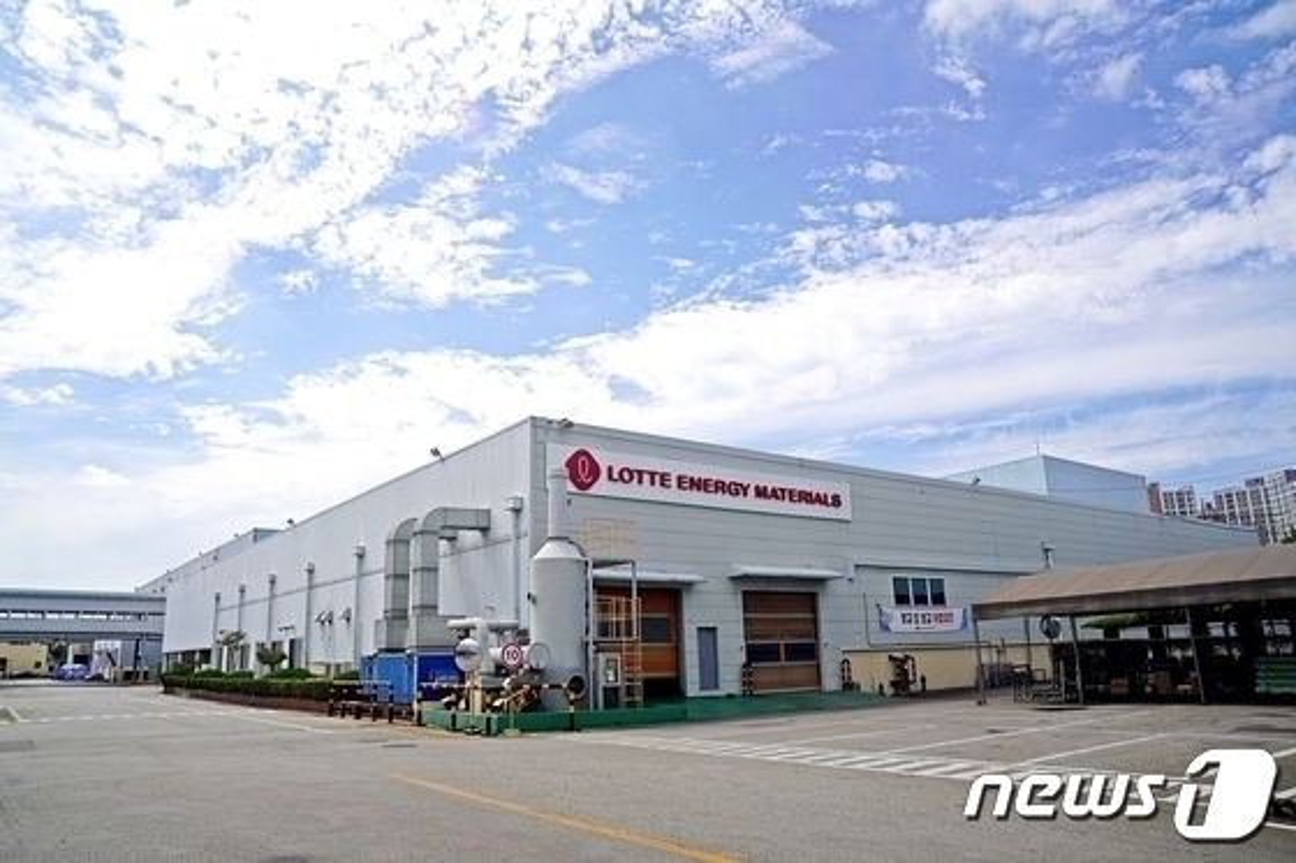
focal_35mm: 25
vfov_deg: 51.3
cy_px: 432
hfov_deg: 71.5
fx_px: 900
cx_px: 648
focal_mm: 25
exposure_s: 1/250
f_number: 10
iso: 100
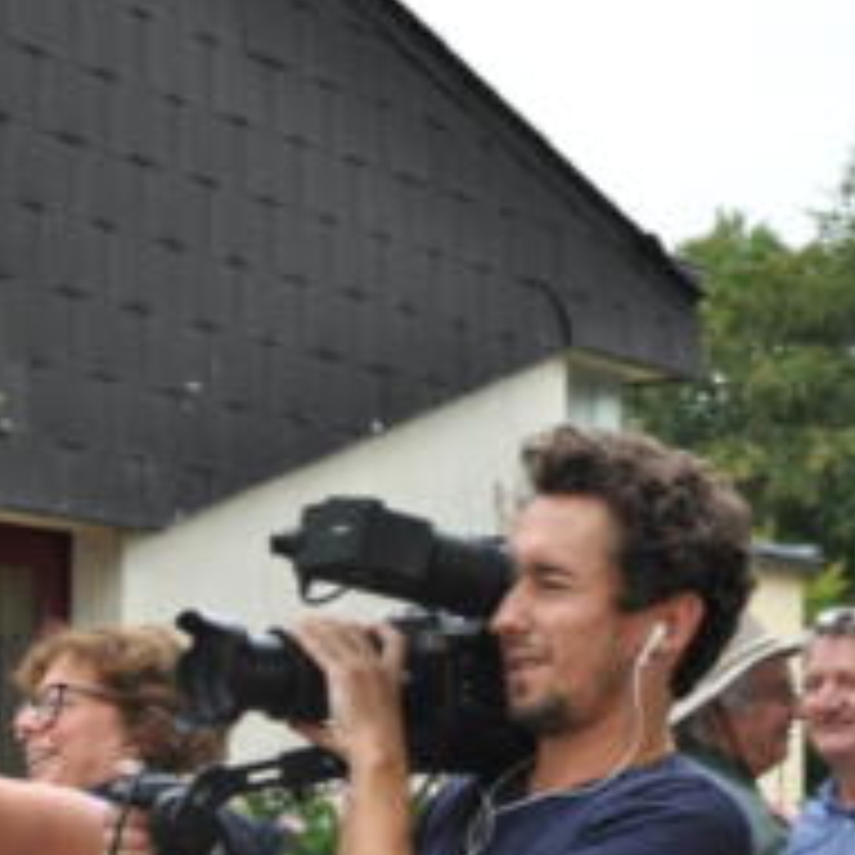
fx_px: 3273
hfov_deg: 14.9
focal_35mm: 117
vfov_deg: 14.8
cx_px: 364
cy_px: 626
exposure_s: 1/125
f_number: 5.6
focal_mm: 35
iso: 220
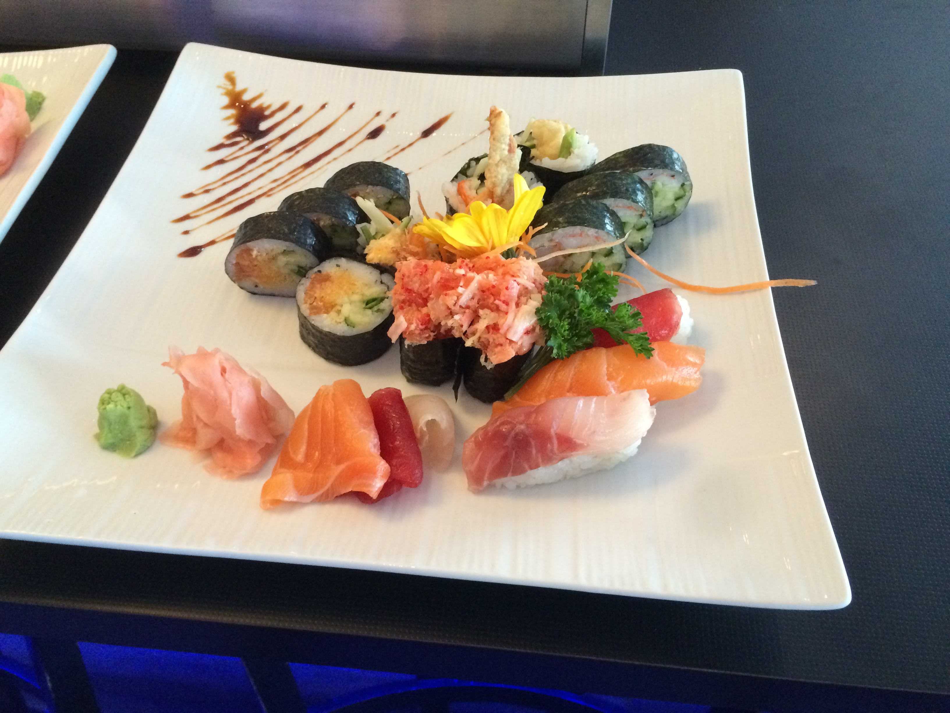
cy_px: 356
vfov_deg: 48.2
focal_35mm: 29
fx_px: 796
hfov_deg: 61.7
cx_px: 475
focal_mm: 4.15
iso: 320
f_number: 2.2
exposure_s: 1/20
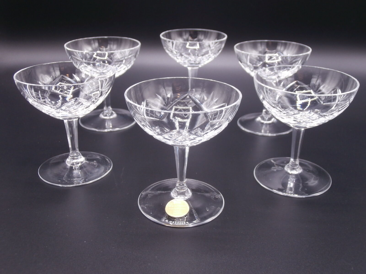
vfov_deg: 37.7
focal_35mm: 38
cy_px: 137
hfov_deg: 49.0
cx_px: 183
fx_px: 402
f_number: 3.9
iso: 100
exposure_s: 1/50
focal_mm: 6.67
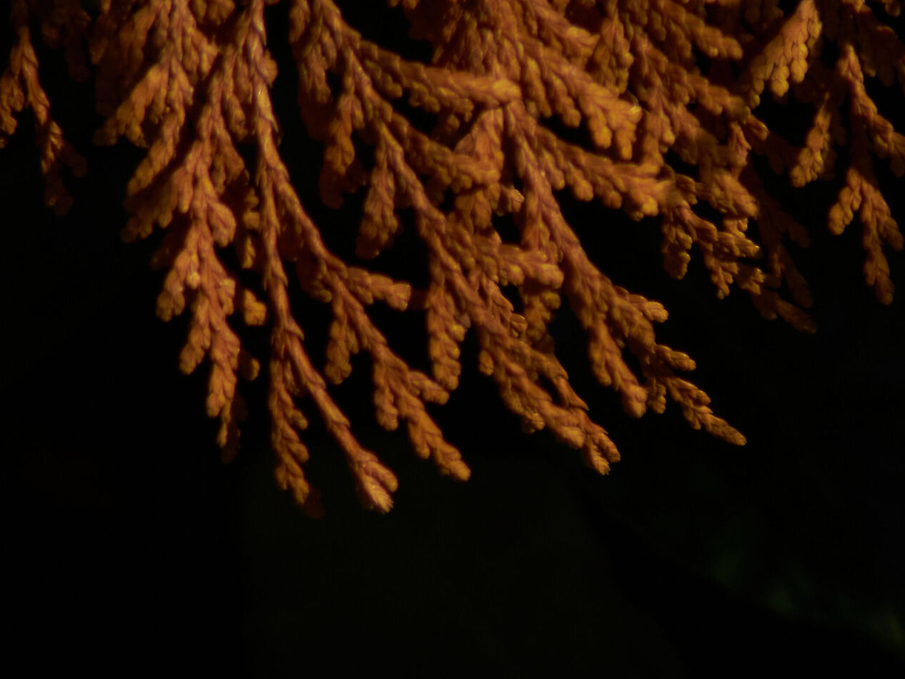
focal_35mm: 1634
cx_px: 565
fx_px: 42715
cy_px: 304
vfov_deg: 0.9
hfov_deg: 1.2
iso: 400
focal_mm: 600
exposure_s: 1/1000
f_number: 11
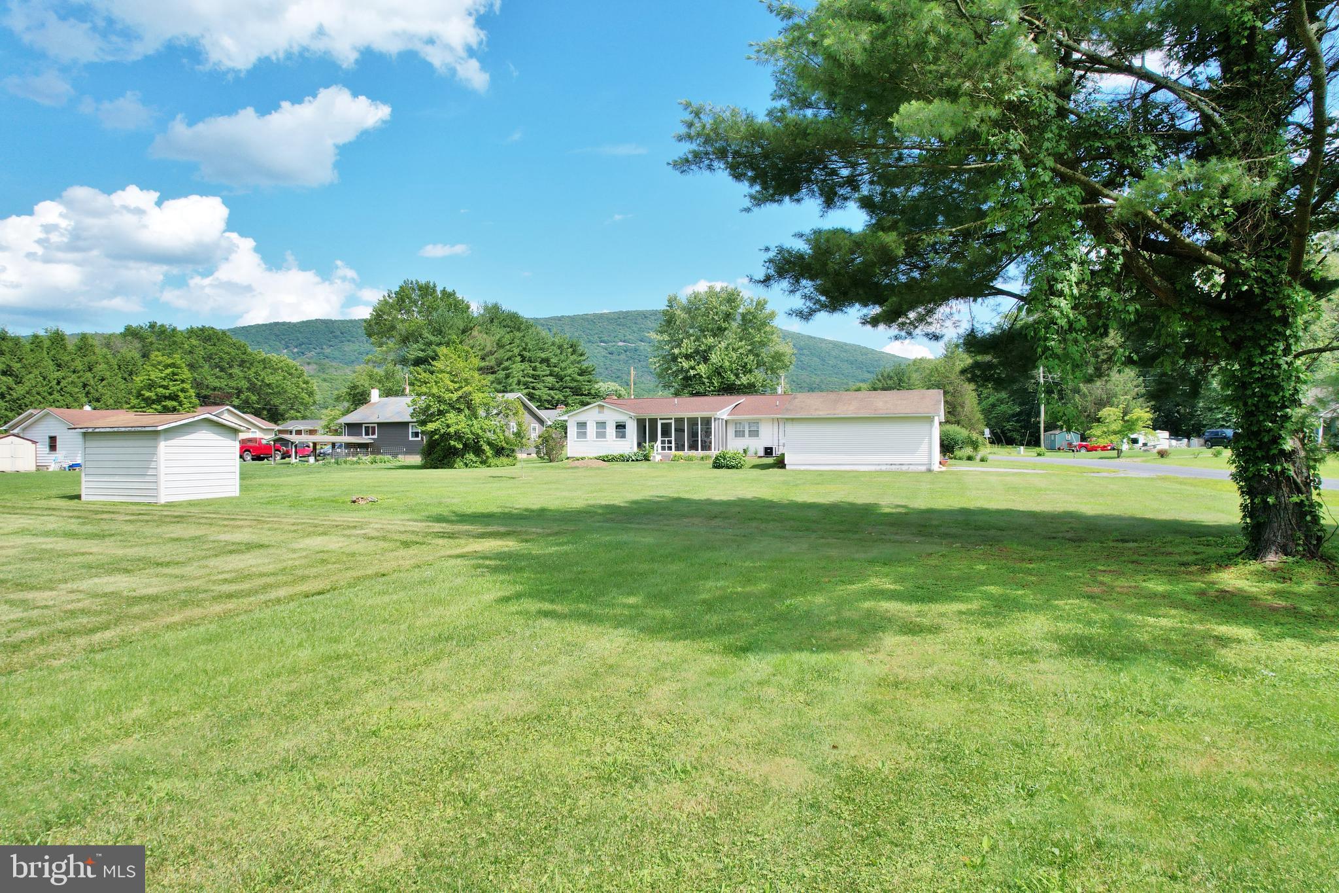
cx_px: 670
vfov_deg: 57.2
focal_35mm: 22
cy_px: 446
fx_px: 818
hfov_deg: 78.6
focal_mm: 8.38
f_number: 2.8
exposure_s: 1/1600
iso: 100
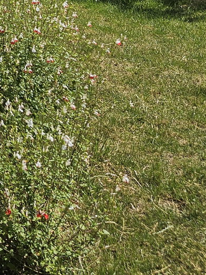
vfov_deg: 18.5
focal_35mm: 94
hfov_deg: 13.8
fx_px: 746
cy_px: -139
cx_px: -181
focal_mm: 5.4
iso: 25
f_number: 1.8
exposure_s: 1/2277
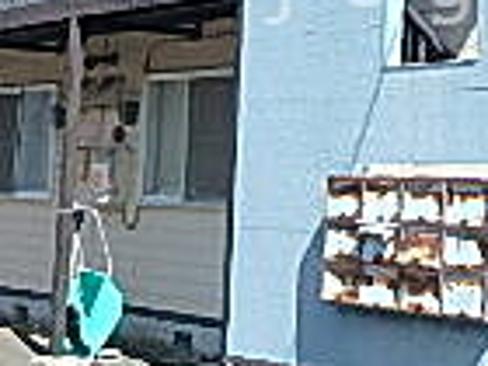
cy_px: -17
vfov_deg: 15.1
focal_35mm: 96
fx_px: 1353
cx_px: 502
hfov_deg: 19.8
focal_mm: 3.7
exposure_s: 1/800
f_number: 3.5
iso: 125
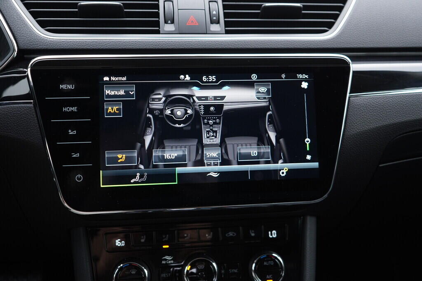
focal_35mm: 36
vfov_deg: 36.9
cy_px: 140
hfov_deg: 53.1
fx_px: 422
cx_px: 211
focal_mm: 24
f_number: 2.8
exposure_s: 1/40
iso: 320
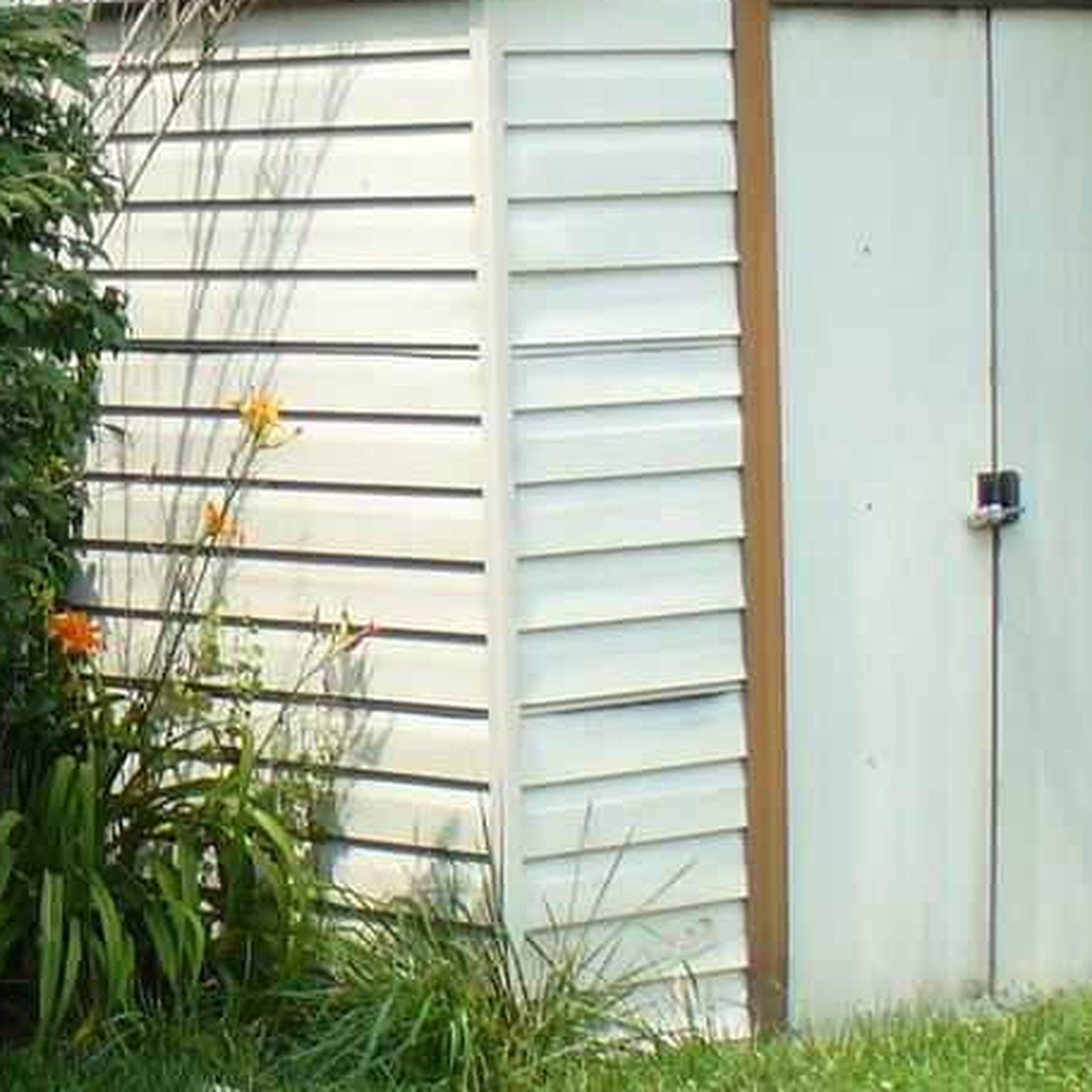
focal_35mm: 147
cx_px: -29
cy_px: 328
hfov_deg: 11.7
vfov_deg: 11.9
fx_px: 5246
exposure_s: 1/320
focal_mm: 6.1
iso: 80
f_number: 2.8
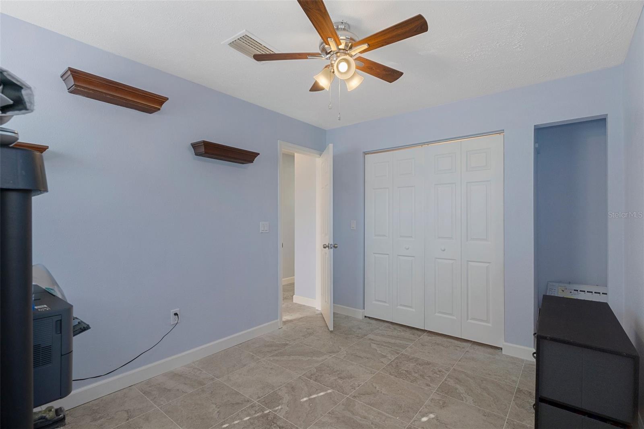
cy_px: 214
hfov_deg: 95.0
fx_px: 295
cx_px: 322
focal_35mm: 16
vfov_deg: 72.0
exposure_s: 1/10
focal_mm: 11
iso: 320
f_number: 8
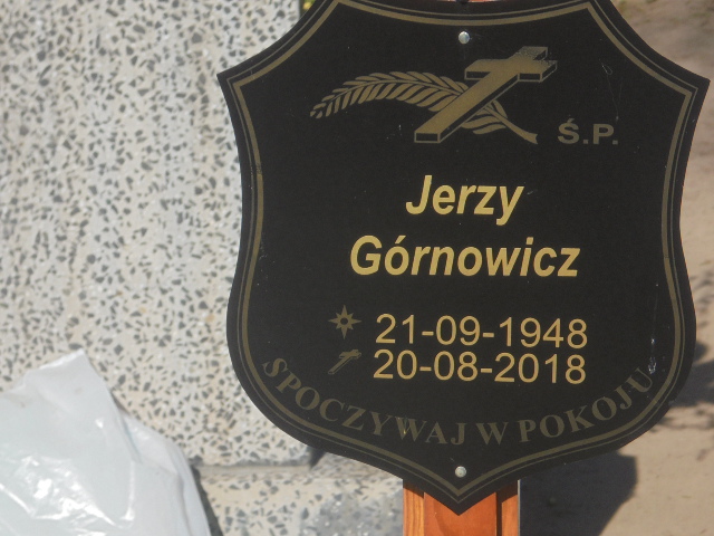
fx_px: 3218
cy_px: 268
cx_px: 357
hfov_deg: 12.7
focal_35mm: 156
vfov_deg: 9.5
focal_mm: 27.6
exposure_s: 1/400
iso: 100
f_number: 6.5
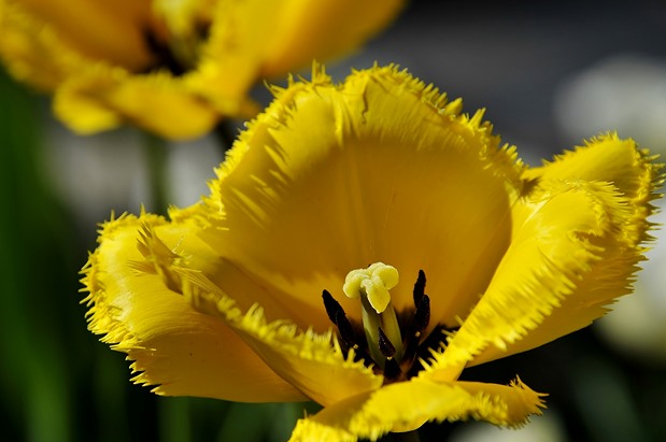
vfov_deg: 3.5
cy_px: 249
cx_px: 275
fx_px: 7169
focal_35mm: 388
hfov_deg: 5.3
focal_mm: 300
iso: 200
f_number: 8
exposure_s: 1/1000
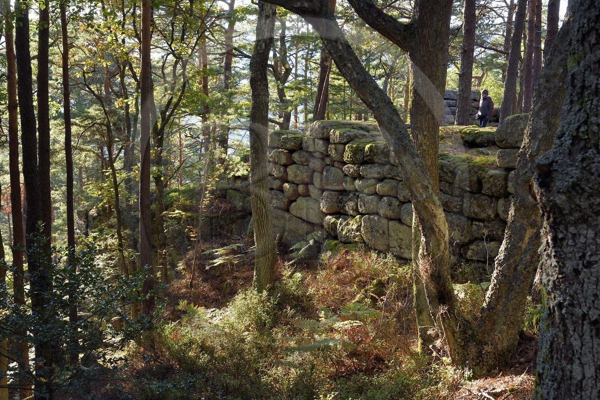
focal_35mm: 45
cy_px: 192
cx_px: 295
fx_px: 750
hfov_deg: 43.6
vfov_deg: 29.9
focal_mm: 40
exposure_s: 1/60
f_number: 11
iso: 800
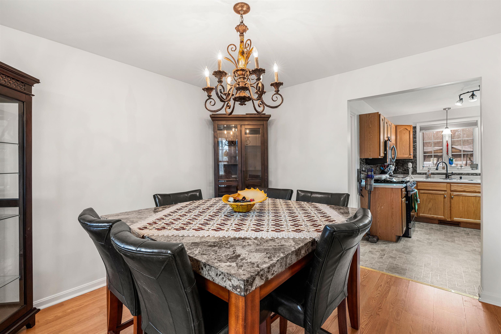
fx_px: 223
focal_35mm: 16
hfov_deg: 96.7
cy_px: 167
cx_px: 250
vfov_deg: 73.7
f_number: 8
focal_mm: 16
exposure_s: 1/2
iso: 400
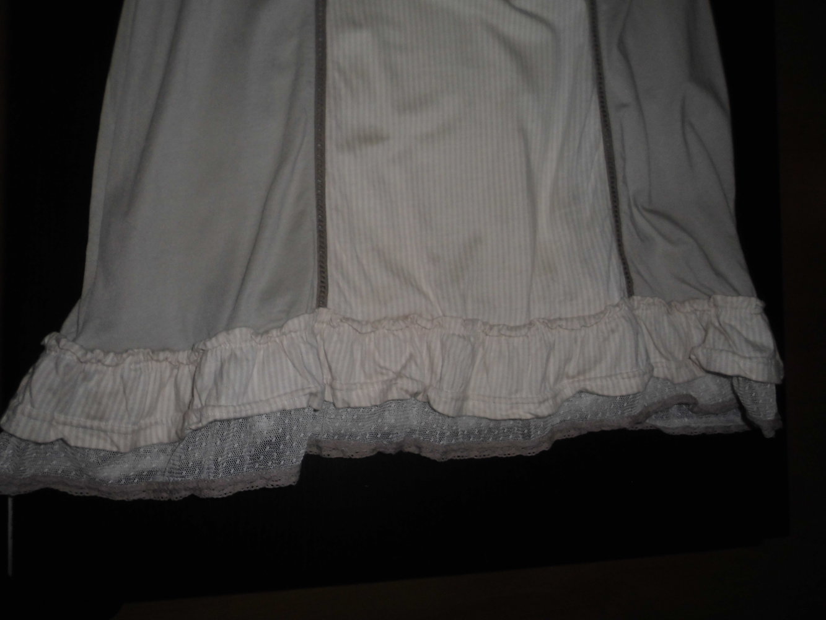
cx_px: 413
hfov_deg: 67.3
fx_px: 620
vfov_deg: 53.1
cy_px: 310
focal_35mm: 26
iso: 100
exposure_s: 1/60
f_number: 3.2
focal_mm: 4.6
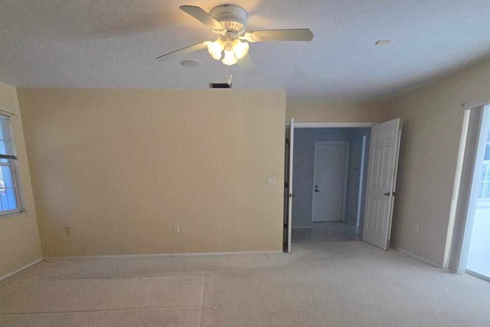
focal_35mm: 20
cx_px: 238
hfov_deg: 84.0
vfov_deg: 59.1
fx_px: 272
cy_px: 240
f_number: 2.2
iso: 50
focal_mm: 2.2
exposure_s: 1/128
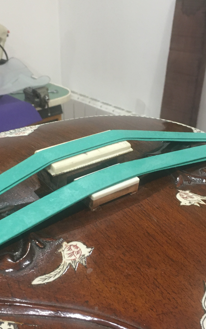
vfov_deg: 38.9
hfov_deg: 24.8
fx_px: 467
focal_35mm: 52
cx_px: 88
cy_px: 171
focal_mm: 4.15
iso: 200
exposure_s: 1/33
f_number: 2.2
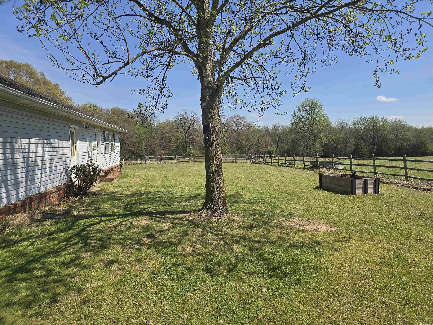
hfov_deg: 73.9
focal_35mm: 23
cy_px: 162
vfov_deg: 58.9
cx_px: 216
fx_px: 288
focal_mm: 6.3
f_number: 1.7
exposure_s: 1/914
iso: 12
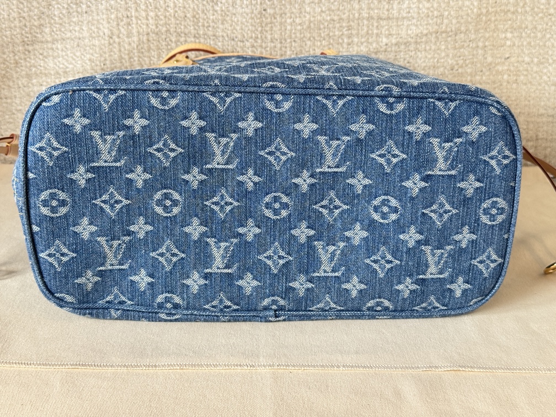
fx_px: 771
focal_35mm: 48
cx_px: 278
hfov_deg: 39.7
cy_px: 208
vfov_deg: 30.3
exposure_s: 1/100
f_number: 1.78
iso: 80
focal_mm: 6.76
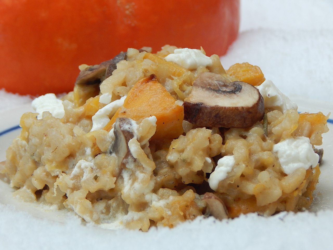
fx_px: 1260
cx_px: 166
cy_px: 125
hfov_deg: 15.1
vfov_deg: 11.3
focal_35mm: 131
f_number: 4.8
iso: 125
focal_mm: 23.4
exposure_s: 1/80
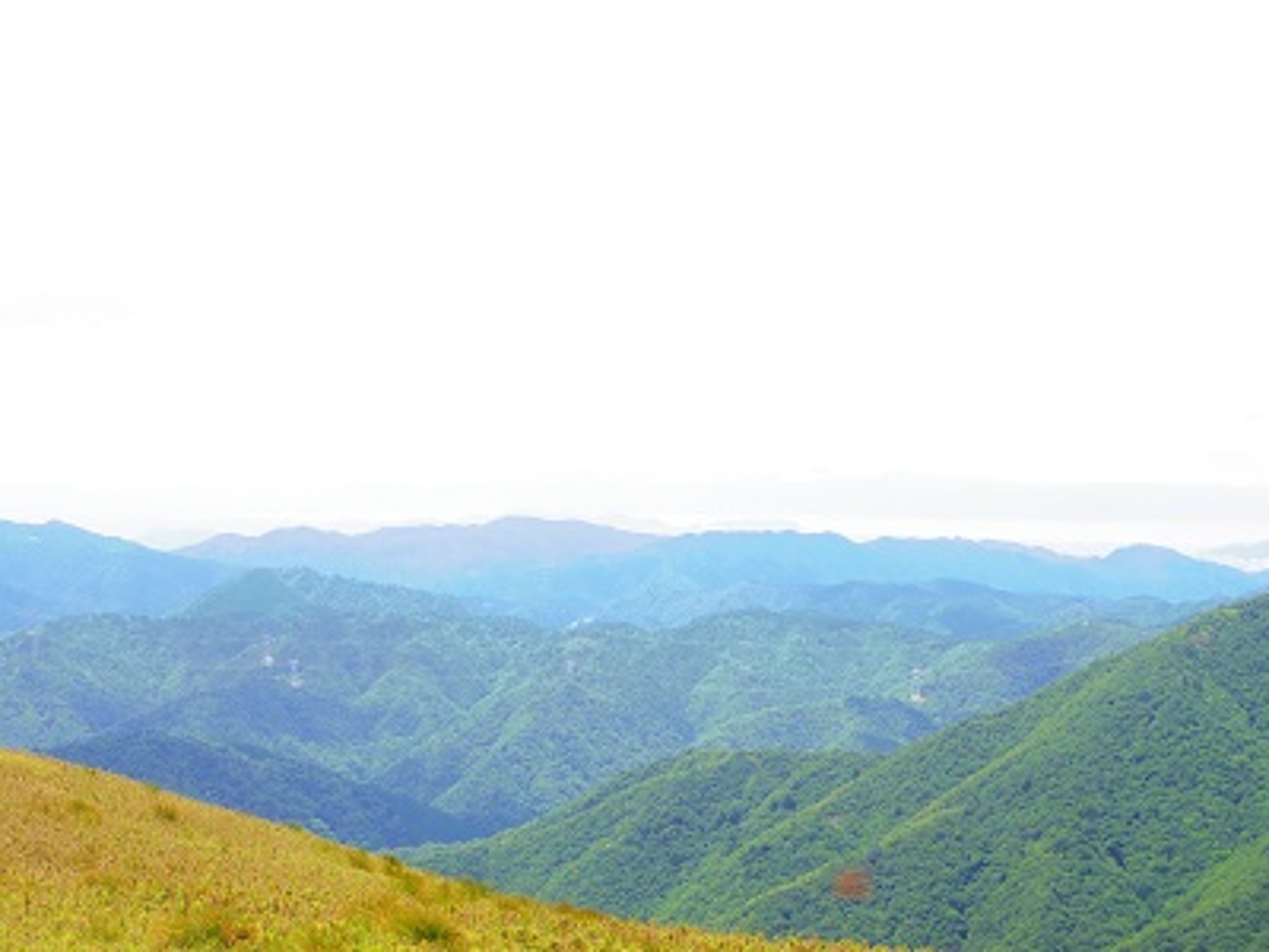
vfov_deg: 25.2
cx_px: 634
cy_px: 476
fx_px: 2126
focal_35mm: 58
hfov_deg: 33.2
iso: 100
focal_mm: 12.6
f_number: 4
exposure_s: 1/125
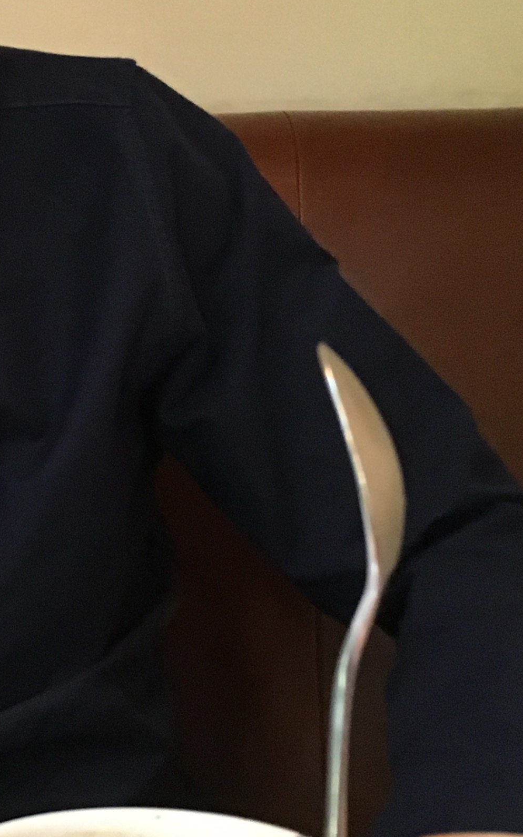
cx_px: -211
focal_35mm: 78
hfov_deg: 15.7
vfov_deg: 26.3
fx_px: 1779
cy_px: 281
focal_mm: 4.15
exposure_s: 1/17
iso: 250
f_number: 2.2
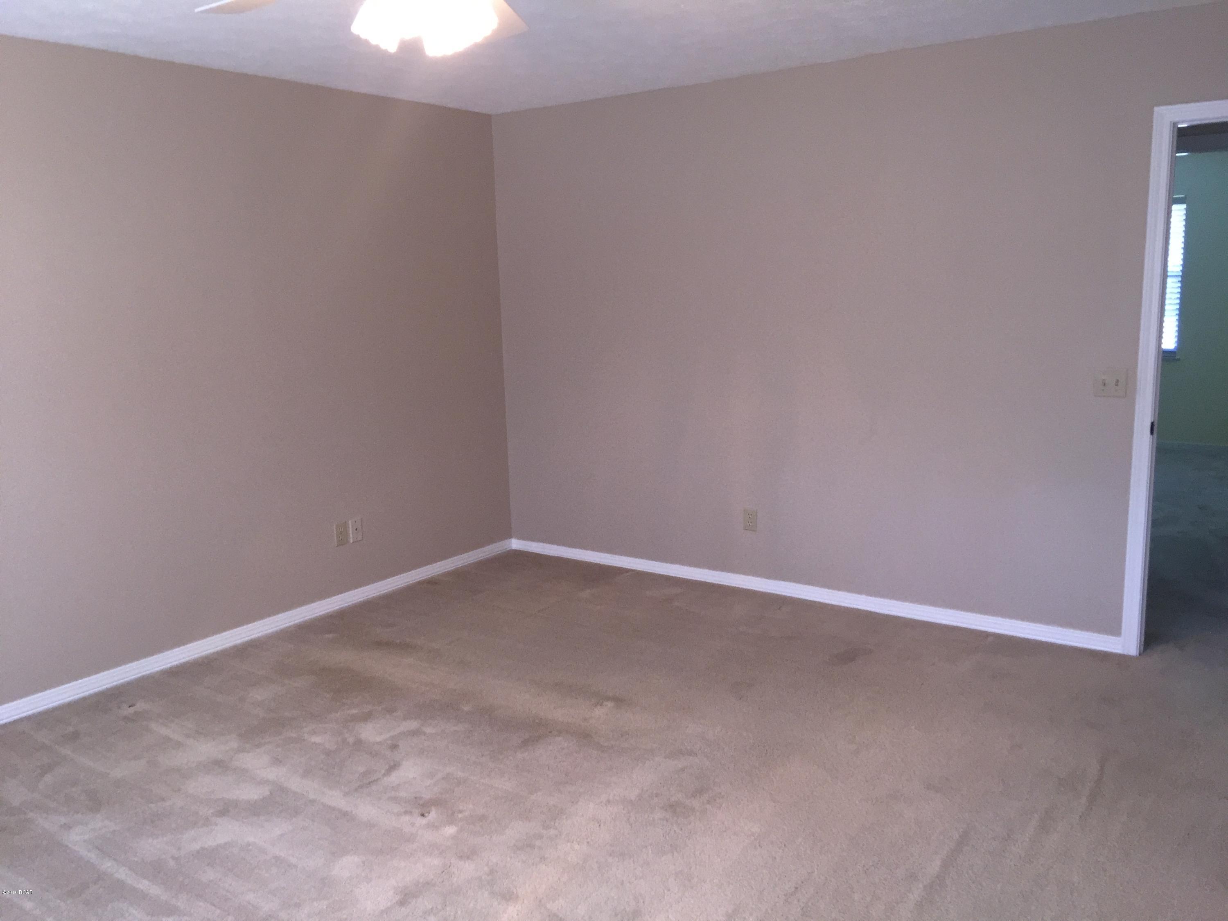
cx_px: 614
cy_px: 460
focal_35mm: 29
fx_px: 1029
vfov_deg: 48.2
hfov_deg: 61.7
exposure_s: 1/30
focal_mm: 4.15
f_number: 2.2
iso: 160
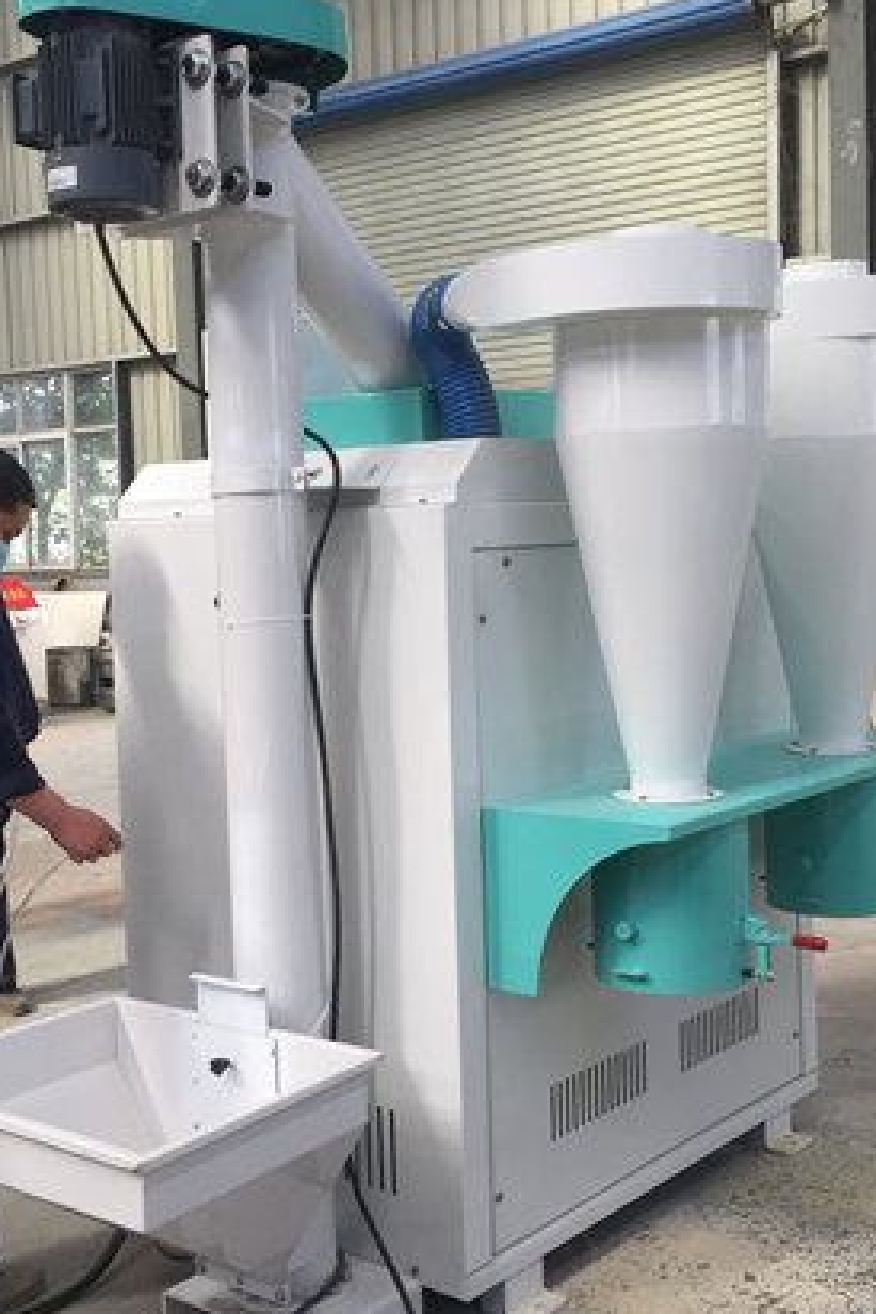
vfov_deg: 44.5
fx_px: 1606
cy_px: 643
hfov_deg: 30.5
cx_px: 380
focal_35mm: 44
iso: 32
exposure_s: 1/100
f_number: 2.2
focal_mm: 4.15
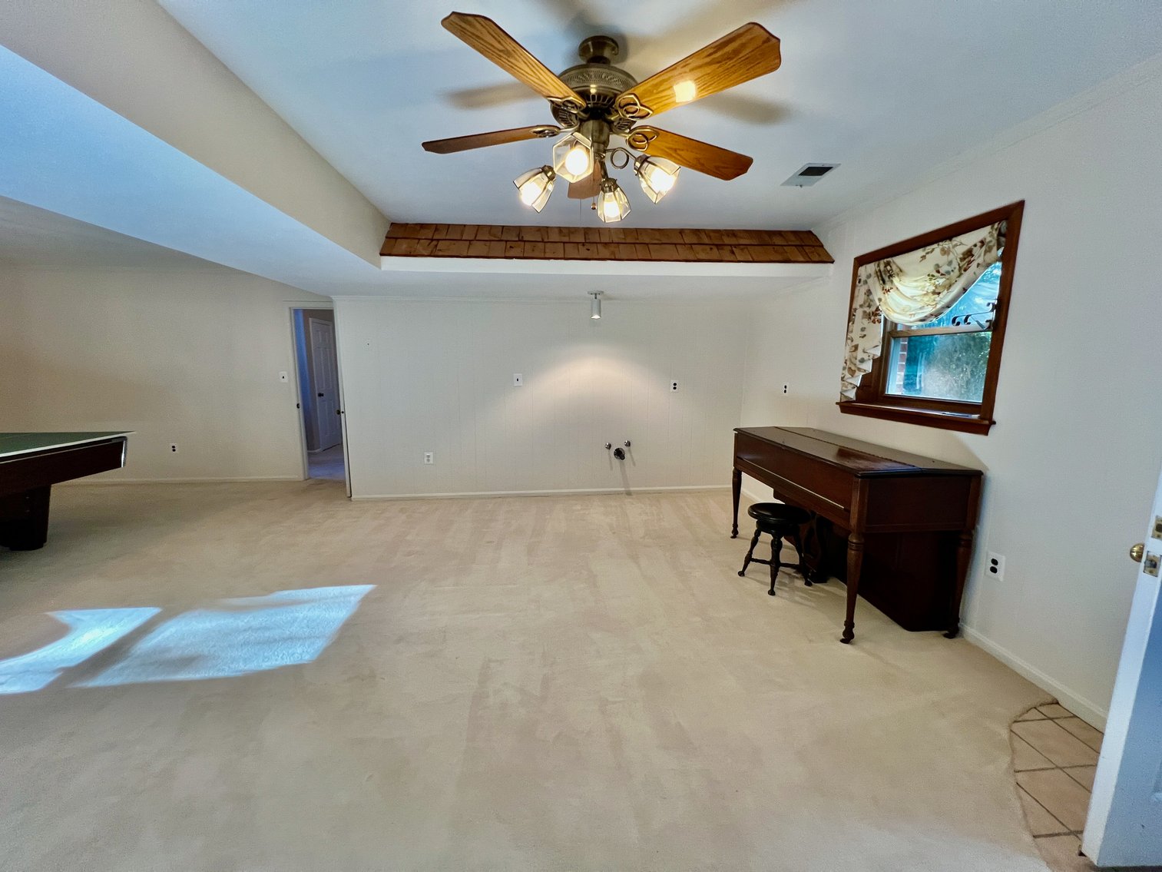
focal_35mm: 13
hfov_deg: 106.2
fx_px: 436
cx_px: 581
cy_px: 436
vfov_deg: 89.9
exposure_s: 1/120
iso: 250
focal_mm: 1.57
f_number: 1.8
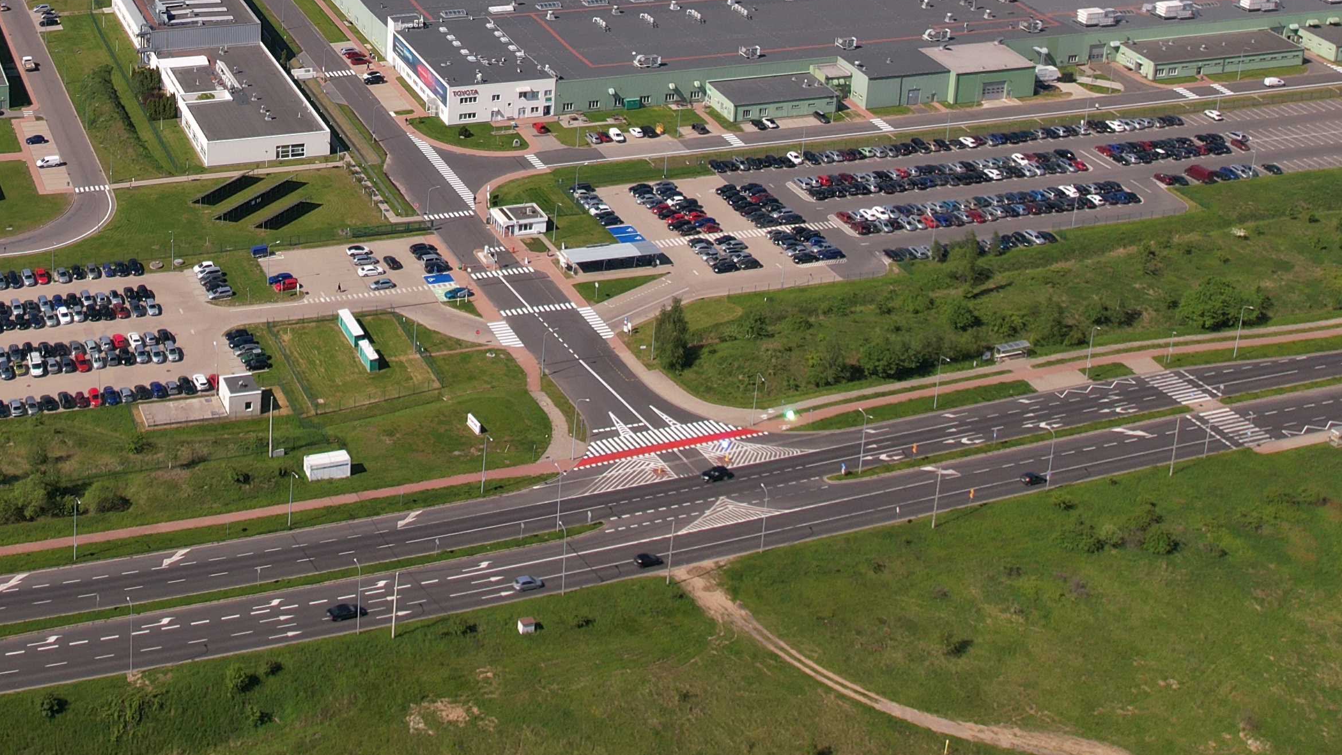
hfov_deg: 36.6
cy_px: -192
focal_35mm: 54
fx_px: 1922
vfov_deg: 20.5
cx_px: 193
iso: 110
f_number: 2.8
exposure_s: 1/60
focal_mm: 8.38
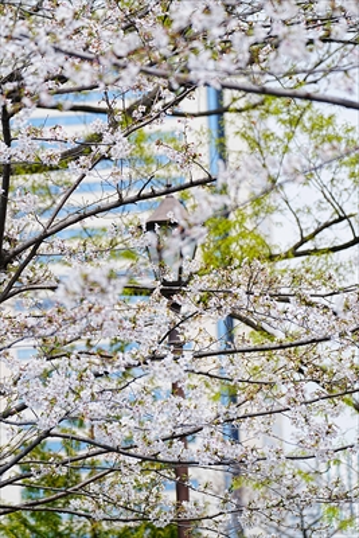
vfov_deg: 11.5
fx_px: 2675
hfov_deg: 7.7
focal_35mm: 179
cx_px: 180
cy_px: 269
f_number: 6.3
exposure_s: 1/320
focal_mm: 179
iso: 100
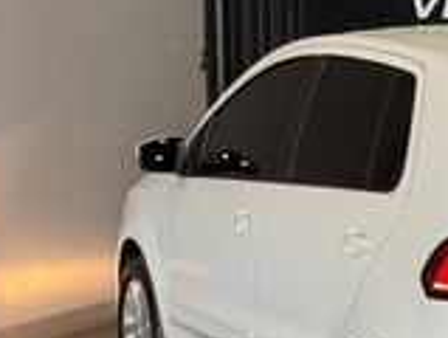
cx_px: 533
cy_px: 172
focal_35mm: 142
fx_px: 1842
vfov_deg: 10.5
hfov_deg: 13.5
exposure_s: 1/60
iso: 80
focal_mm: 6.76
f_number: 1.78
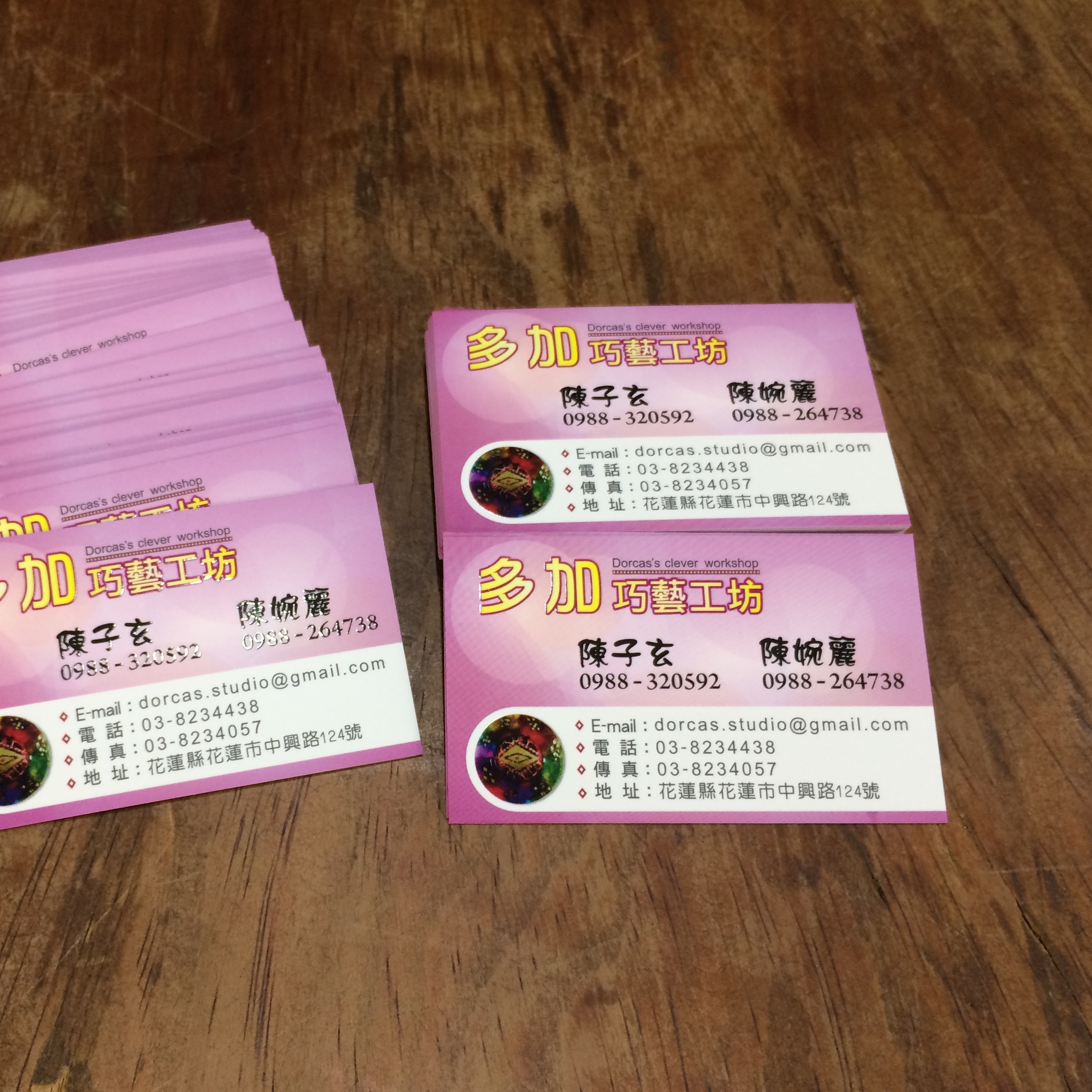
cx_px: 371
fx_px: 1249
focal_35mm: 35
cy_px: 557
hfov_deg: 46.5
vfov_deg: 47.2
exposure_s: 1/40
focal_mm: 4.15
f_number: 2.2
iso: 40
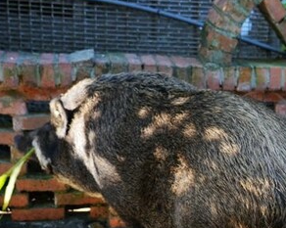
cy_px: 234
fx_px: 693
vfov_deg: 18.2
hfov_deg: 22.4
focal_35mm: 82
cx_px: 283
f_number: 4
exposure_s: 1/60
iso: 250
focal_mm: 30
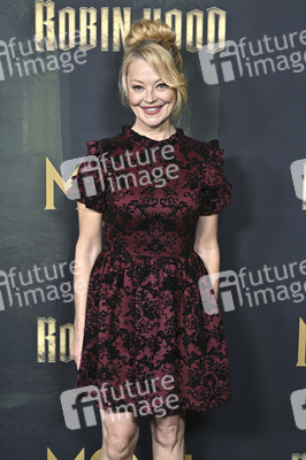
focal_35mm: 73
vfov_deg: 27.7
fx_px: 932
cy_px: 230
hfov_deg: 18.6
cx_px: 153
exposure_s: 1/320
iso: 1600
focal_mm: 73
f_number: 6.3
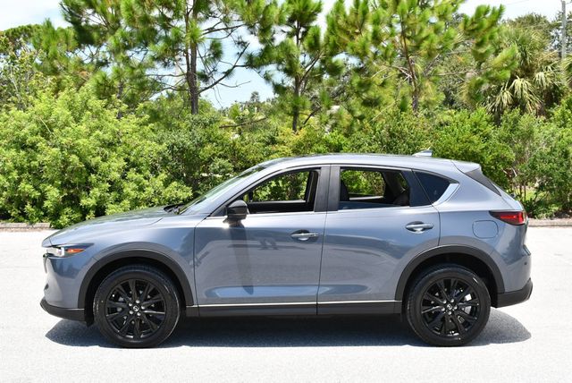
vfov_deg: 27.0
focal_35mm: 50
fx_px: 795
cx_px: 286
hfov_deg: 39.6
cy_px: 192
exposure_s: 1/250
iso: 180
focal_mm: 25
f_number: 8
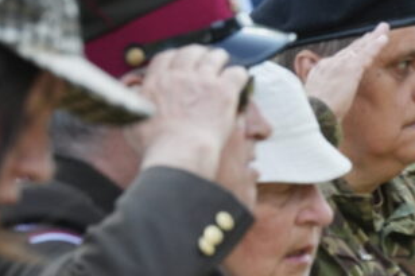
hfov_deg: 3.7
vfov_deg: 2.5
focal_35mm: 552
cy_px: 208
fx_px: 6360
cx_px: 684
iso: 1250
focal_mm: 166
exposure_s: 1/400
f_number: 8
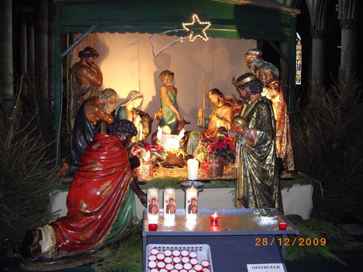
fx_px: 398
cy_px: 136
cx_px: 182
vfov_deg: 37.7
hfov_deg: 49.0
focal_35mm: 38
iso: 400
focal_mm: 7.9
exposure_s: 1/40
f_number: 2.8
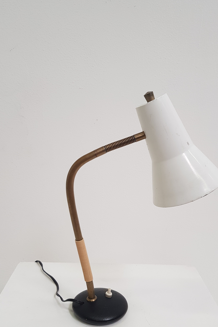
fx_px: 300
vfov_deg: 56.8
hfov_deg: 40.0
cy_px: 194
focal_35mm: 33
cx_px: 111
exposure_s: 1/50
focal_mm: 4.2
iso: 80
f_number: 1.7
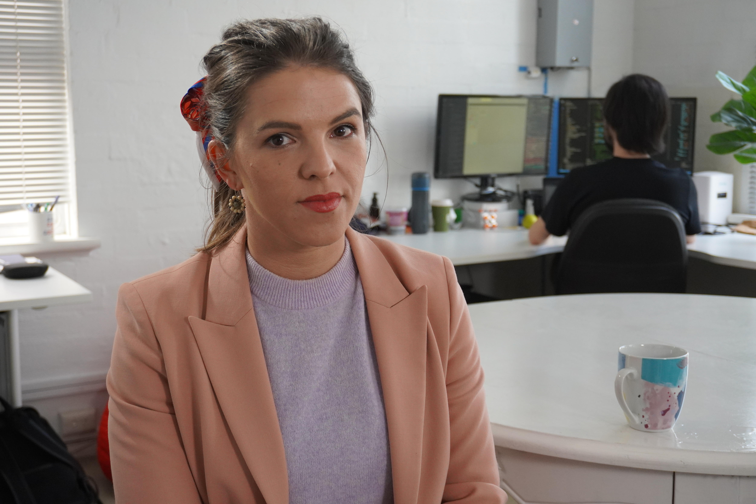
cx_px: 378
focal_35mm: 46
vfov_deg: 28.9
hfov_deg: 42.3
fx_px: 976
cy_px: 252
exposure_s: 1/160
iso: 1250
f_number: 5
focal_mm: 31
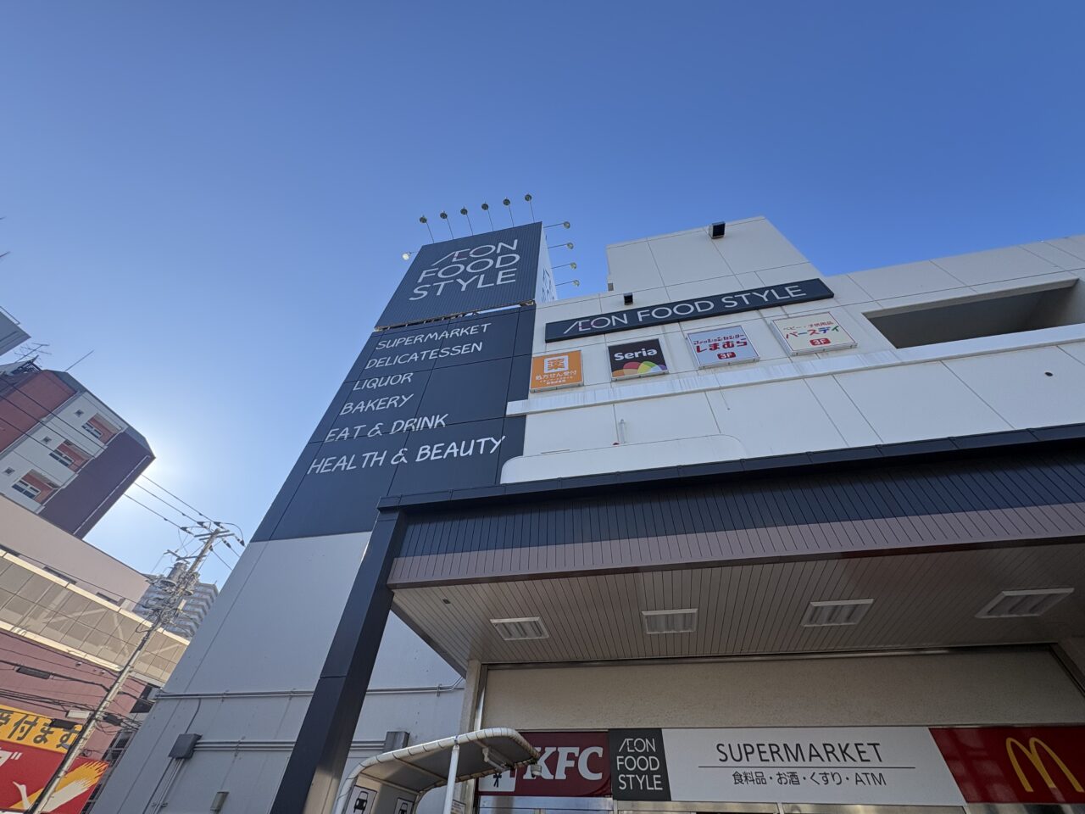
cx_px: 542
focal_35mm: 14
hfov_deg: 102.1
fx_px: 439
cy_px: 407
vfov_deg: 85.7
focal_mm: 2.22
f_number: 2.2
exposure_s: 1/681
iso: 50
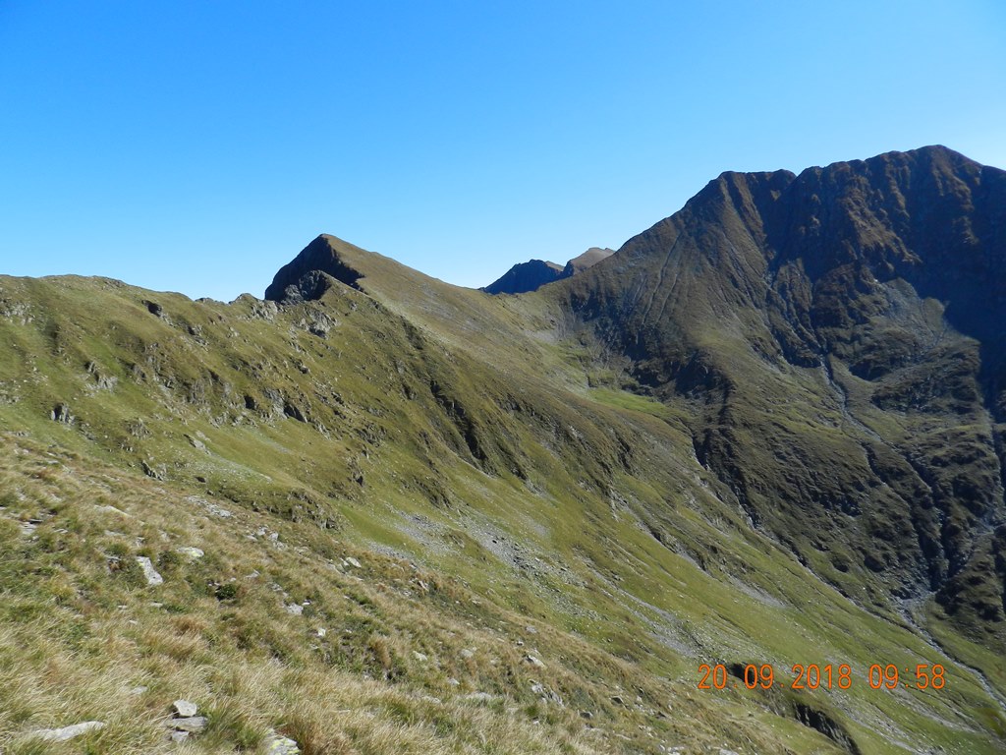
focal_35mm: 23
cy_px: 378
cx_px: 503
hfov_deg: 73.9
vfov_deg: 58.9
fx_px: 668
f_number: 4
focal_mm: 4
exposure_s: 1/800
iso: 160
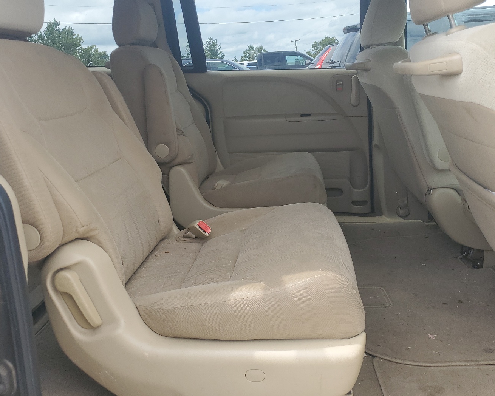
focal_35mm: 31
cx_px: 252
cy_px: 179
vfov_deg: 47.0
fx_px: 454
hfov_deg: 57.2
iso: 50
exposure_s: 1/625
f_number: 1.5
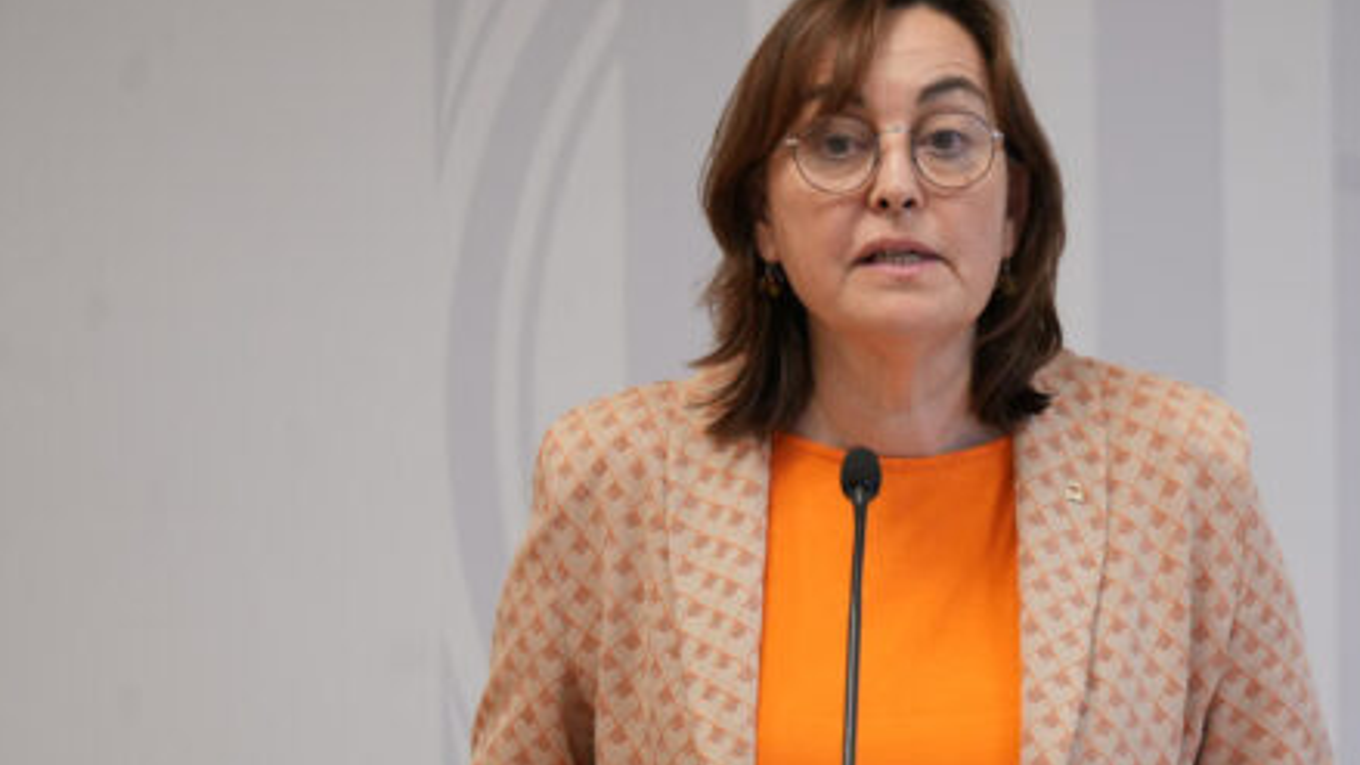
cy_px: 492
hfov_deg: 6.8
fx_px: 11360
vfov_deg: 3.9
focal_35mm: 315
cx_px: 917
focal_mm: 200
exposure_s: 1/100
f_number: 4
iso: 1600
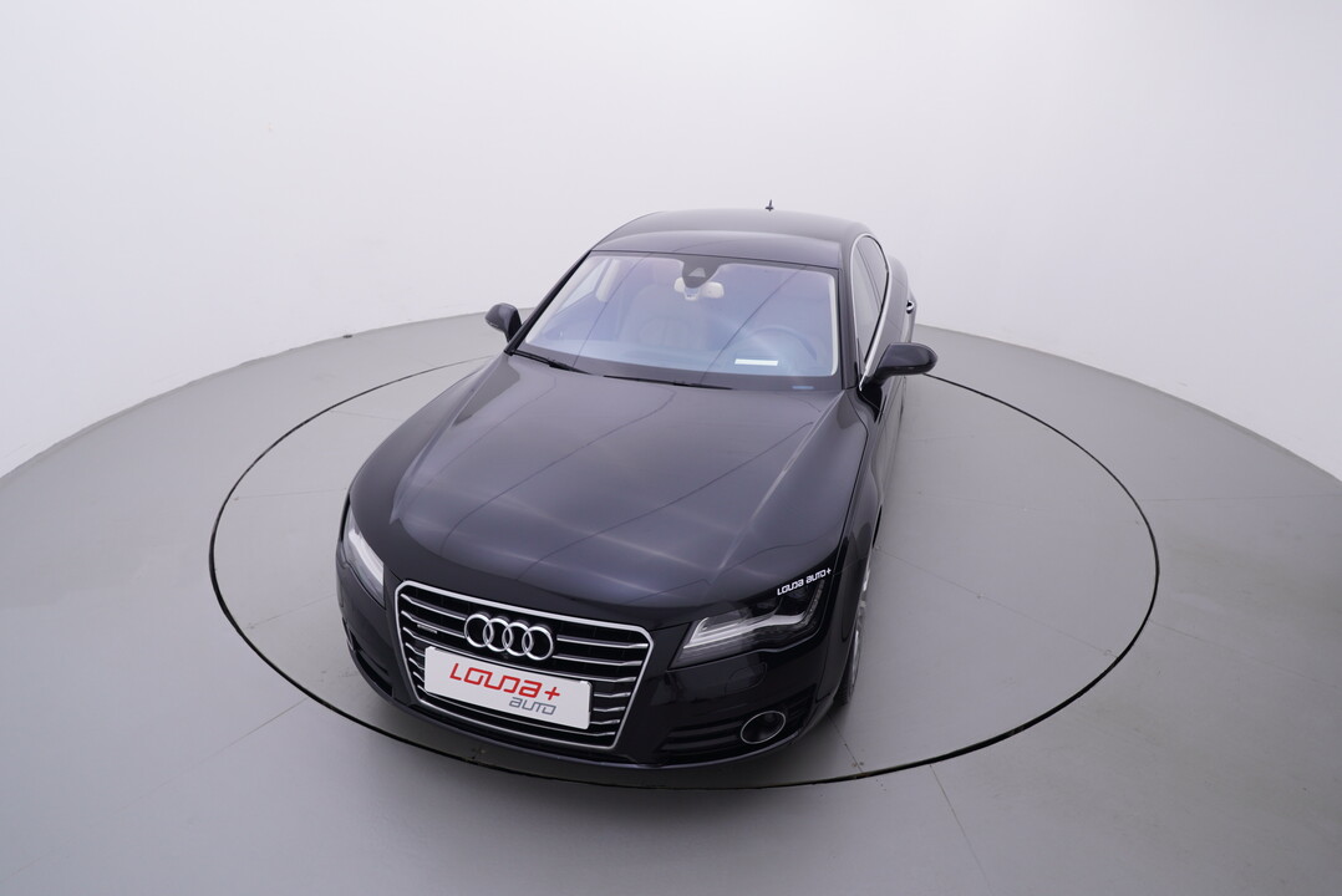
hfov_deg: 77.3
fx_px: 839
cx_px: 671
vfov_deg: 56.2
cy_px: 448
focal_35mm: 22
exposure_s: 1/80
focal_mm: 15
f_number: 5
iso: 200
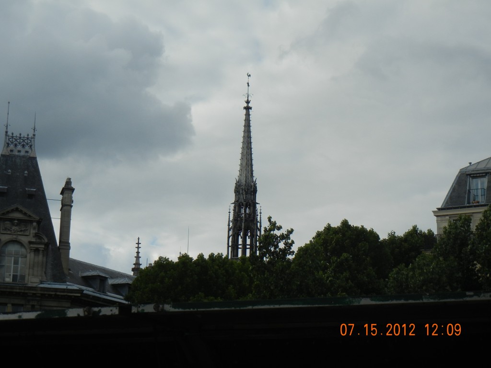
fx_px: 1262
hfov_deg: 22.0
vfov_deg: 16.6
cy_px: 184
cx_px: 246
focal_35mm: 89
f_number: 8.8
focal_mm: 16
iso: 160
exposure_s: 1/256
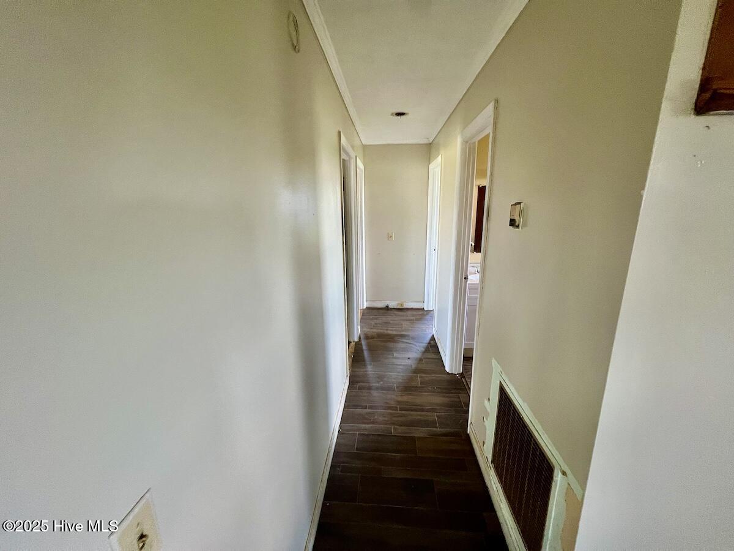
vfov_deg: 89.9
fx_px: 276
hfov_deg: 106.2
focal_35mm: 13
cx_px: 367
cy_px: 276
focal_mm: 1.57
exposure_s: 1/67
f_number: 1.8
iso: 250
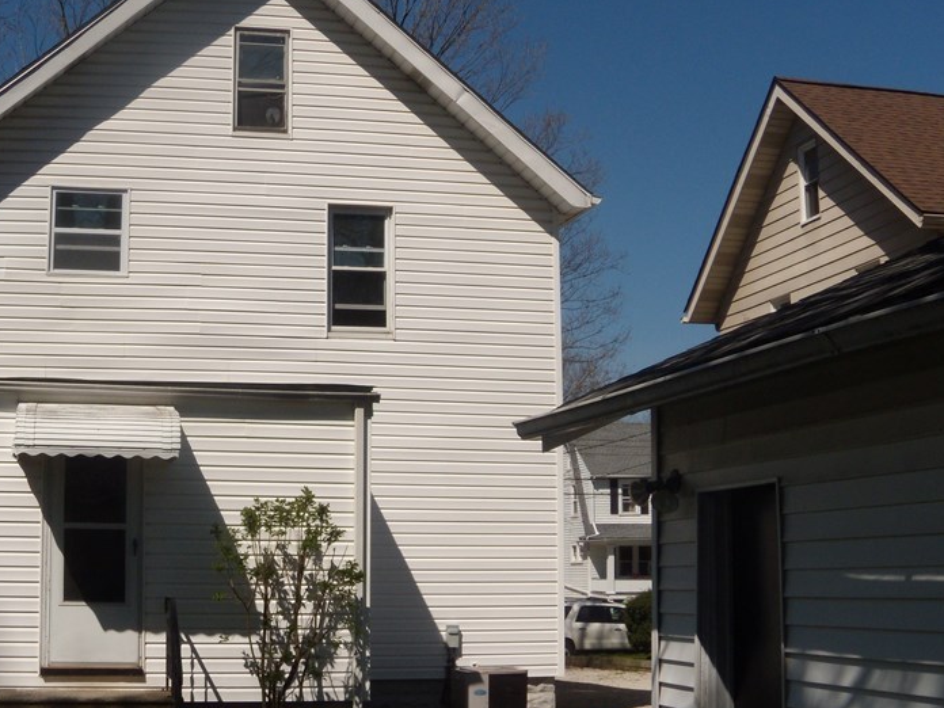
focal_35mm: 53
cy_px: 374
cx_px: 308
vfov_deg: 27.5
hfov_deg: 35.8
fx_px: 1445
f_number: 8.5
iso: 80
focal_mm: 6.4
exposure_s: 1/400
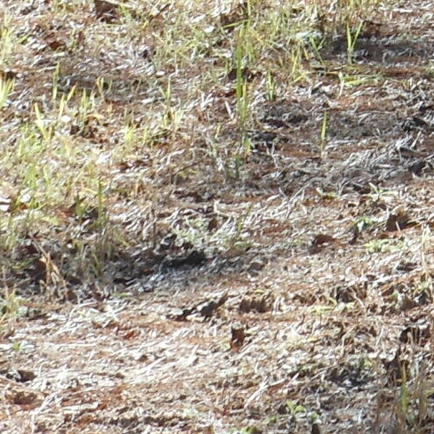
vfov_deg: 4.3
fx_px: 5702
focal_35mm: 402
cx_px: 861
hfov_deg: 4.3
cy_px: -556
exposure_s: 1/125
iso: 80
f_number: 5.2
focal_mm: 13.2
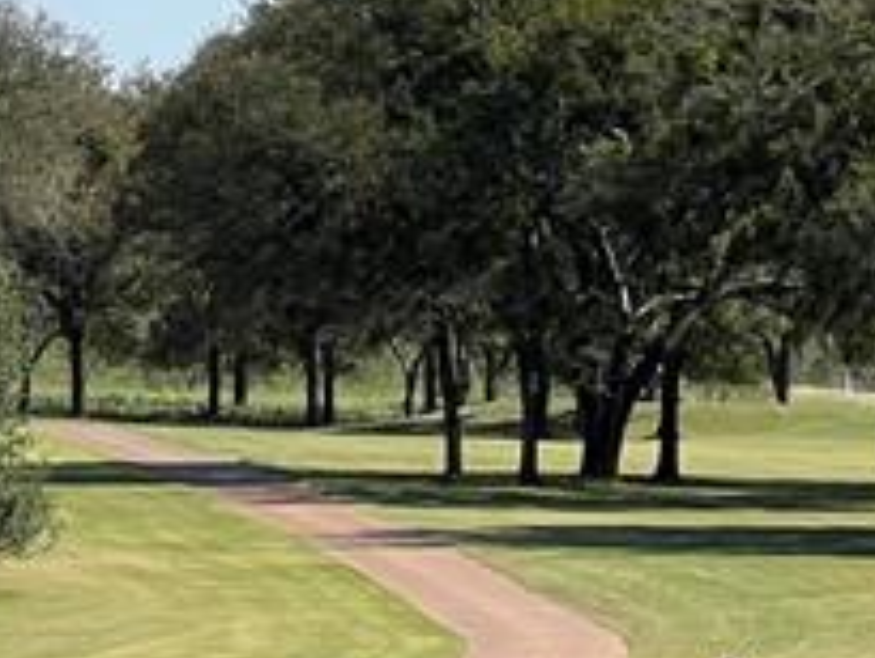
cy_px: 432
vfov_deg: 3.9
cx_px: -55
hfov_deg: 5.1
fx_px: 9737
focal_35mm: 385
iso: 32
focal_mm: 9
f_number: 2.8
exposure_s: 1/758
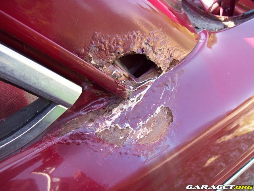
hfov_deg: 51.4
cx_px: 127
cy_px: 96
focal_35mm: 36
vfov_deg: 39.7
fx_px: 264
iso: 80
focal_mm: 6
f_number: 2.7
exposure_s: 1/64
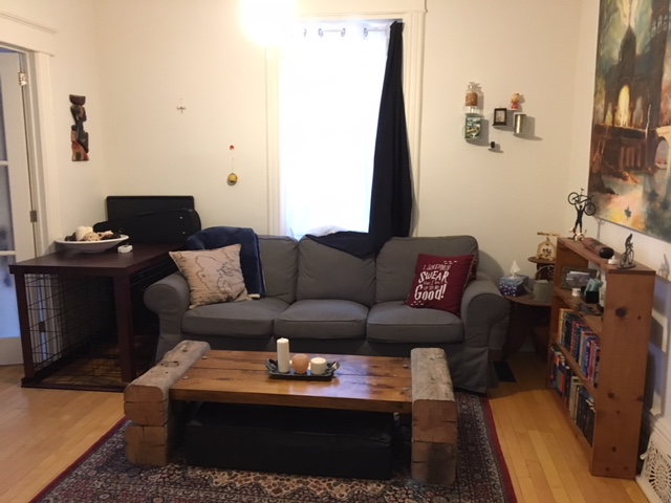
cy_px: 252
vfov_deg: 48.2
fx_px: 562
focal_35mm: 29
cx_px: 336
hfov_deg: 61.7
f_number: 2.2
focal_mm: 4.15
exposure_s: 1/15
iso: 250
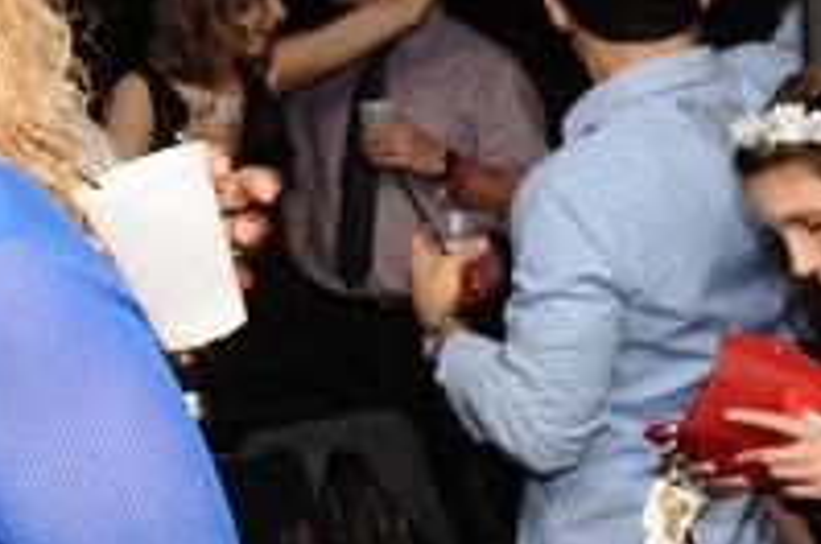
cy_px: 21
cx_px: -301
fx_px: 2391
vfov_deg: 12.9
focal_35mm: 105
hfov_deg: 18.0
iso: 800
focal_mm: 38
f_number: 5.6
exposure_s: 1/250
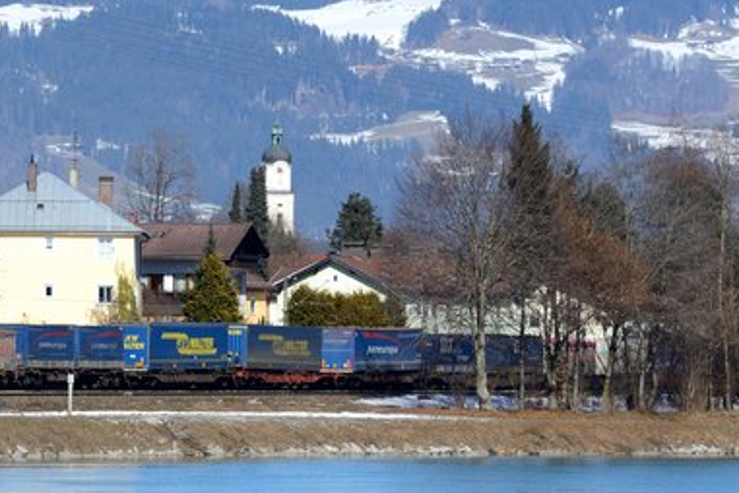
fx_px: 6589
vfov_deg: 4.3
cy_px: 312
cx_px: -303
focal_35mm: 321
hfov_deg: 6.4
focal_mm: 102
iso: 250
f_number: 6.3
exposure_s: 1/1600
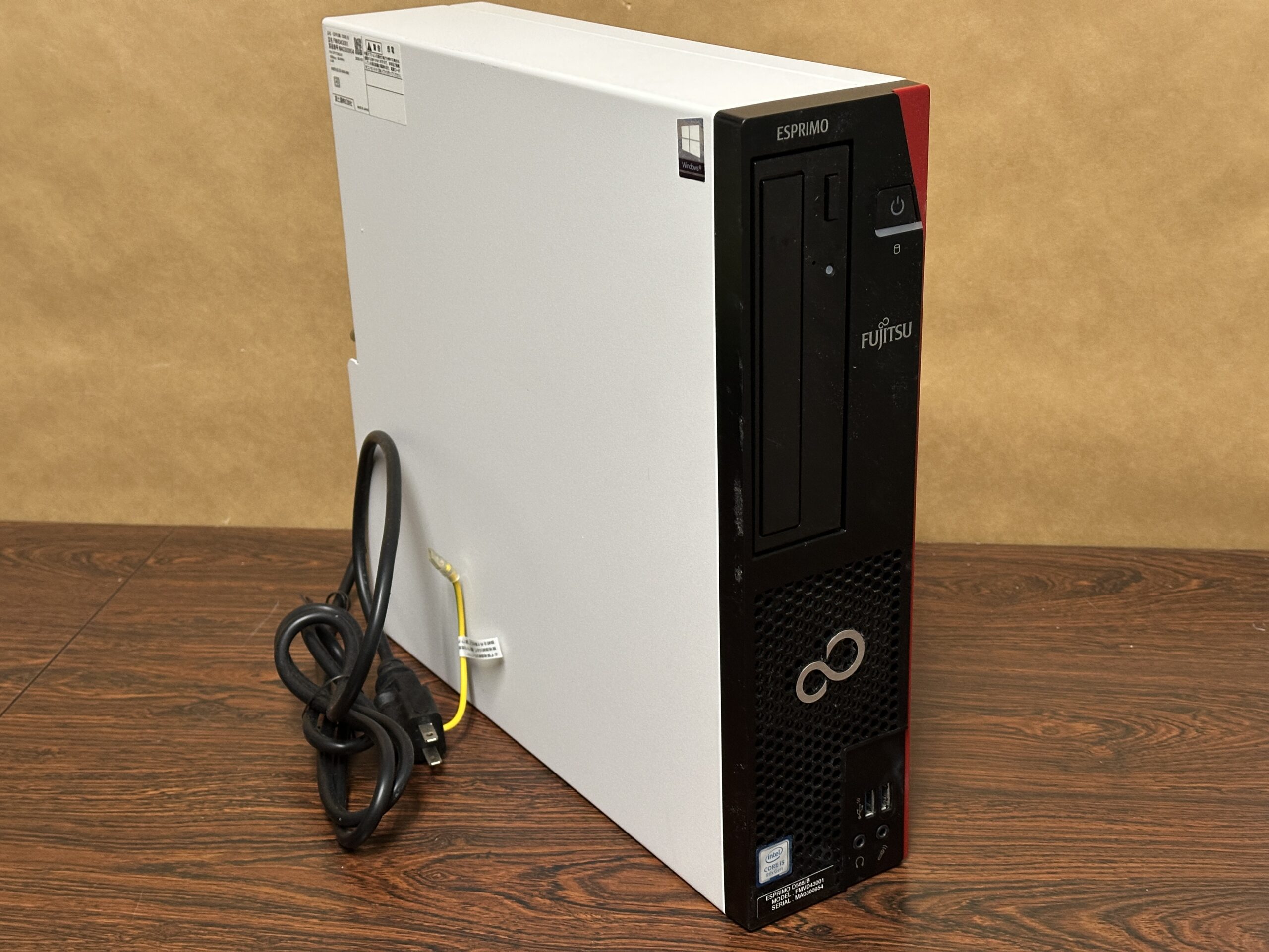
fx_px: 1760
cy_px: 476
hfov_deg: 39.7
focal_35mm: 48
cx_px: 634
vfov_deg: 30.3
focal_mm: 6.86
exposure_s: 1/50
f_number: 1.78
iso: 250
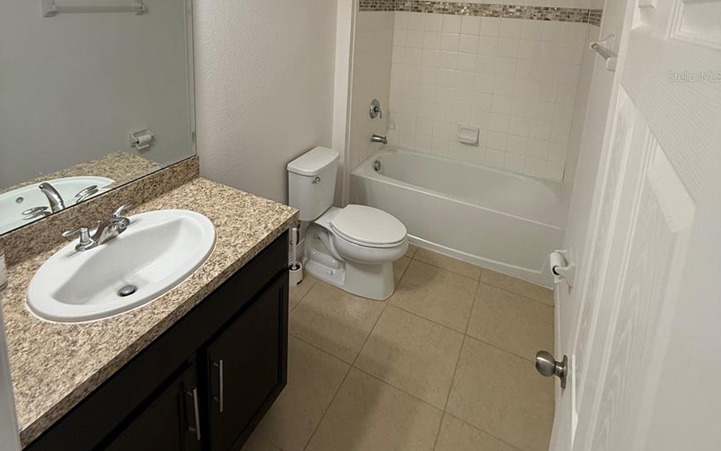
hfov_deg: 85.1
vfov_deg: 54.6
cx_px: 360
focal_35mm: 20
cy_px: 76
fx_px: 393
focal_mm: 2.22
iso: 320
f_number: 2.2
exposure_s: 1/120
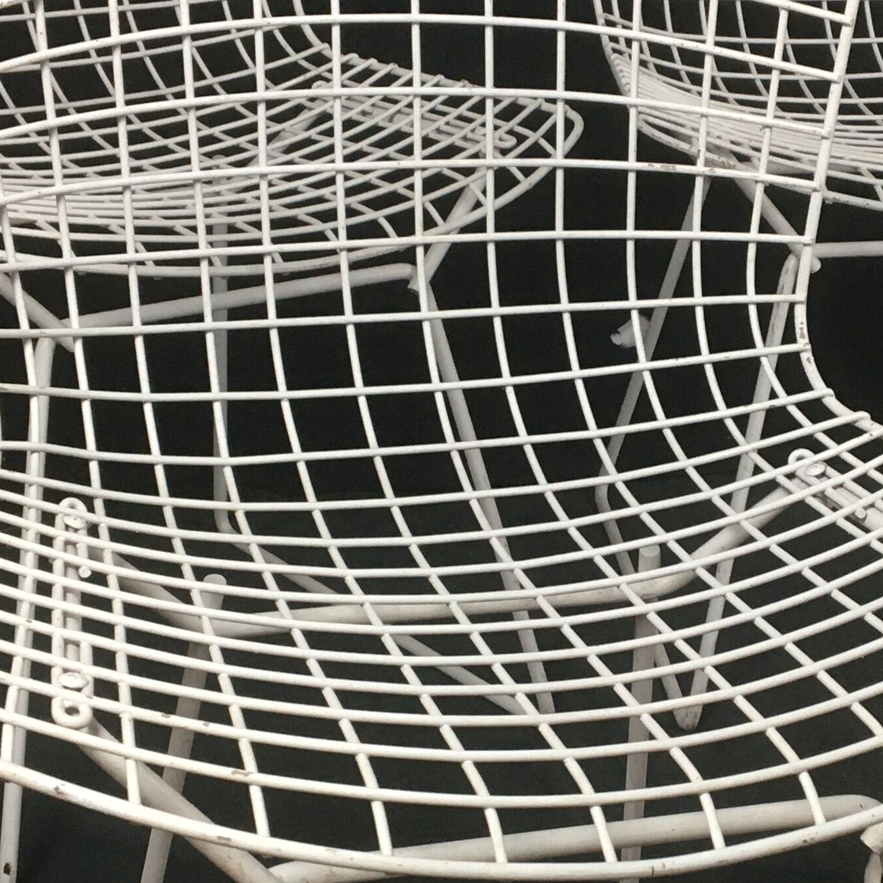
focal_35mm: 77
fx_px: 2222
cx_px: 619
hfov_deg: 22.3
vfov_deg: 22.4
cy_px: 522
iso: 125
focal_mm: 4.15
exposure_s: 1/33
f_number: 2.2
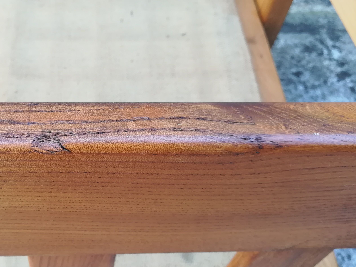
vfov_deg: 35.1
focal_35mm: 41
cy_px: 131
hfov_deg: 44.5
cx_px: 97
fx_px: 422
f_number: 2.2
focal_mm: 3.83
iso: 80
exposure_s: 1/33.3
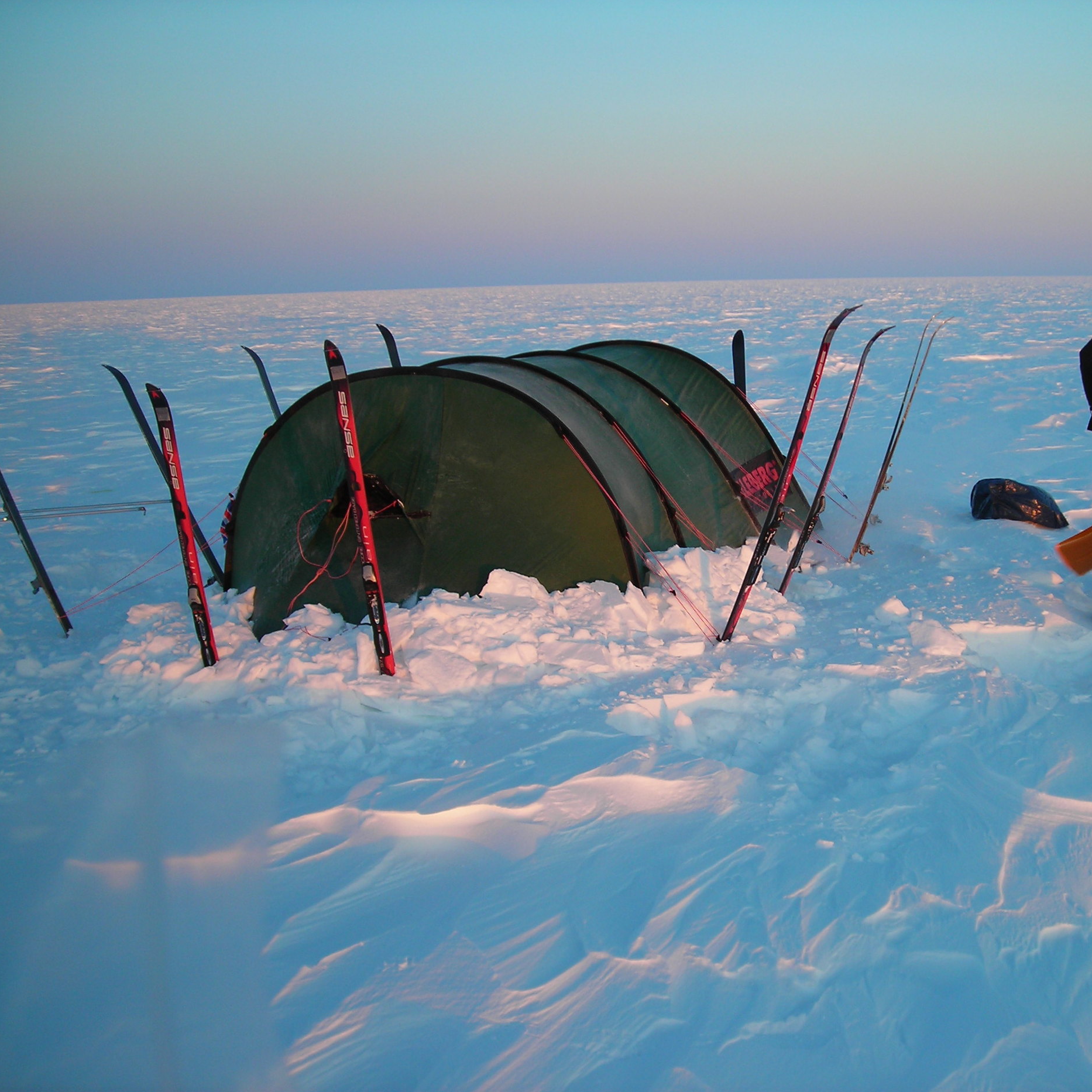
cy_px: 546
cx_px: 702
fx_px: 1606
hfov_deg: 37.3
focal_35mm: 45
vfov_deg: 37.6
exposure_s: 1/74.3
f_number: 3.2
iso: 50
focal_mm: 6.3
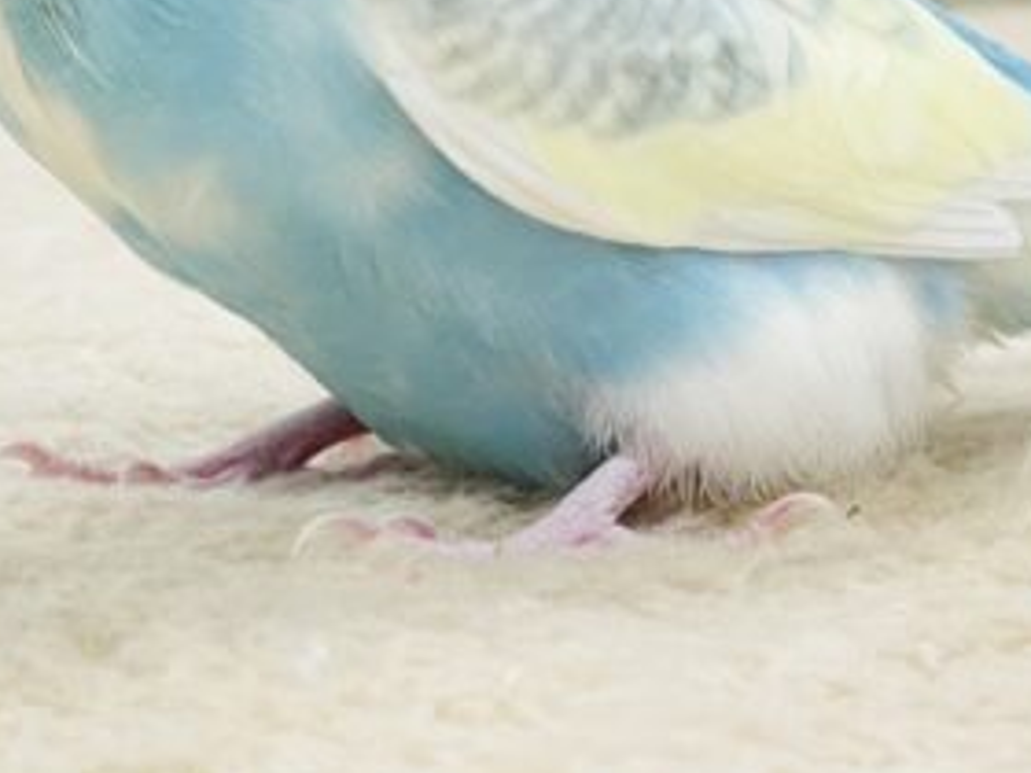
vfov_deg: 12.3
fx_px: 3544
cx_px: 611
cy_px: 59
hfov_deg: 16.5
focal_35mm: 119
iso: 80
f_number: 2
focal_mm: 6
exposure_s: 1/99
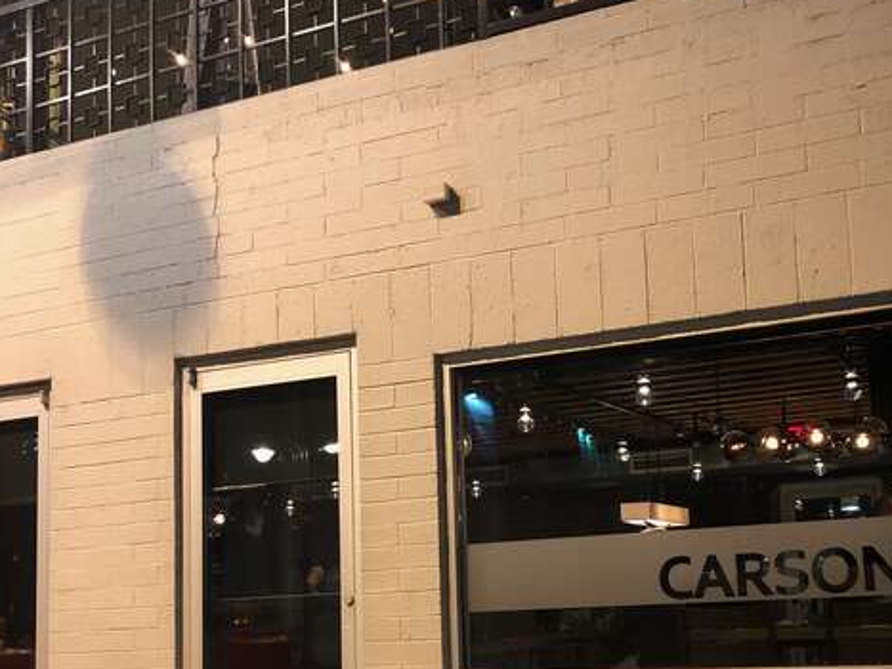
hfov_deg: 39.5
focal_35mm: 48
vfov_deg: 29.9
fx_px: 1237
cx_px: 533
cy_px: 486
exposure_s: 1/13
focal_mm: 3.99
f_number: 1.8
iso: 100
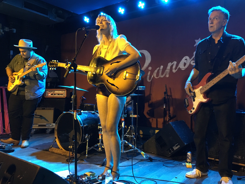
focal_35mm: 30
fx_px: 212
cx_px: 124
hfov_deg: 60.0
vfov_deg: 46.8
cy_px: 90
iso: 320
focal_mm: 4.15
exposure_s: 1/15
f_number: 2.2
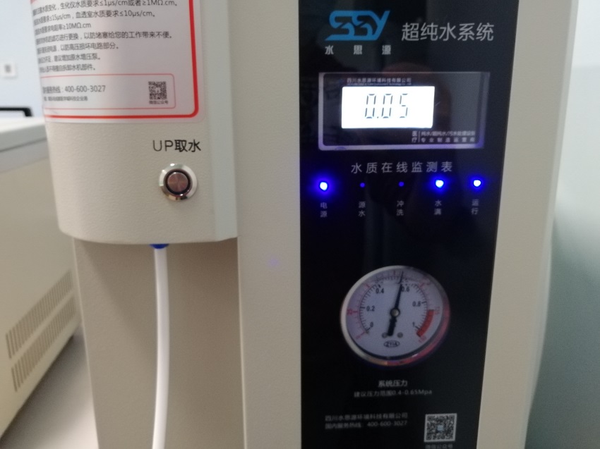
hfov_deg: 65.3
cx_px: 300
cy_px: 224
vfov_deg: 51.3
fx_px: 468
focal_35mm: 27
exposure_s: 1/25
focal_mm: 3.95
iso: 500
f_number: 2.2
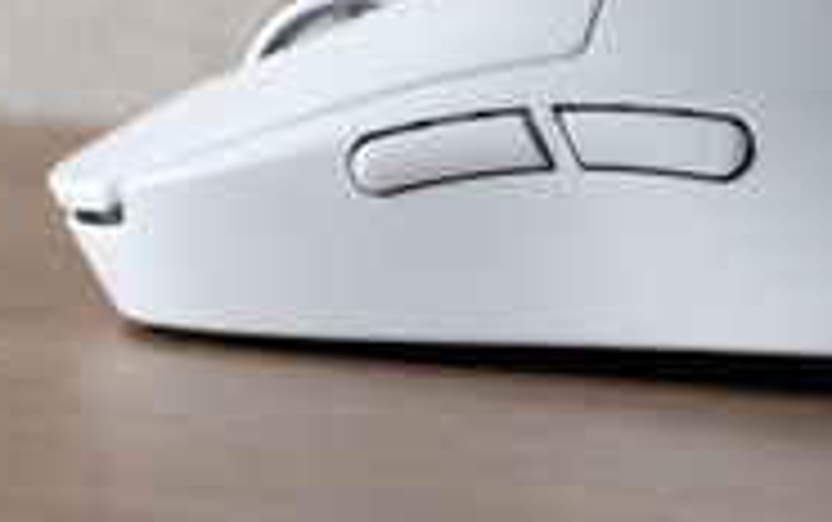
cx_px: 747
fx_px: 5606
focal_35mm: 247
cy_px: 50
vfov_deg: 5.3
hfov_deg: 8.5
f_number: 5.6
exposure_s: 1/125
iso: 1250
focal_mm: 60
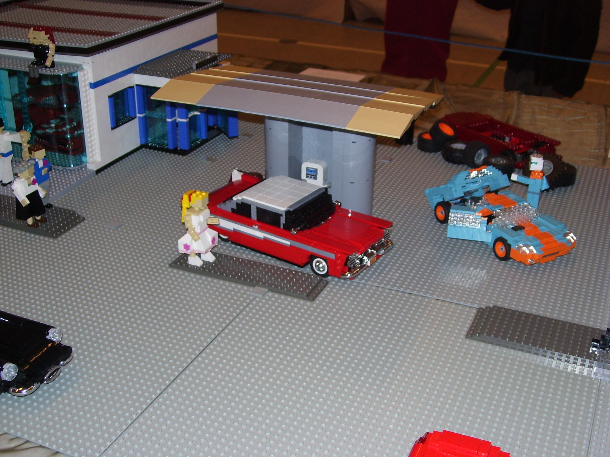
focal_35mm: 45
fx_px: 793
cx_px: 305
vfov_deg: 32.2
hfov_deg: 42.1
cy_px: 228
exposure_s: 1/60
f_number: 3
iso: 80
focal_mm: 7.6
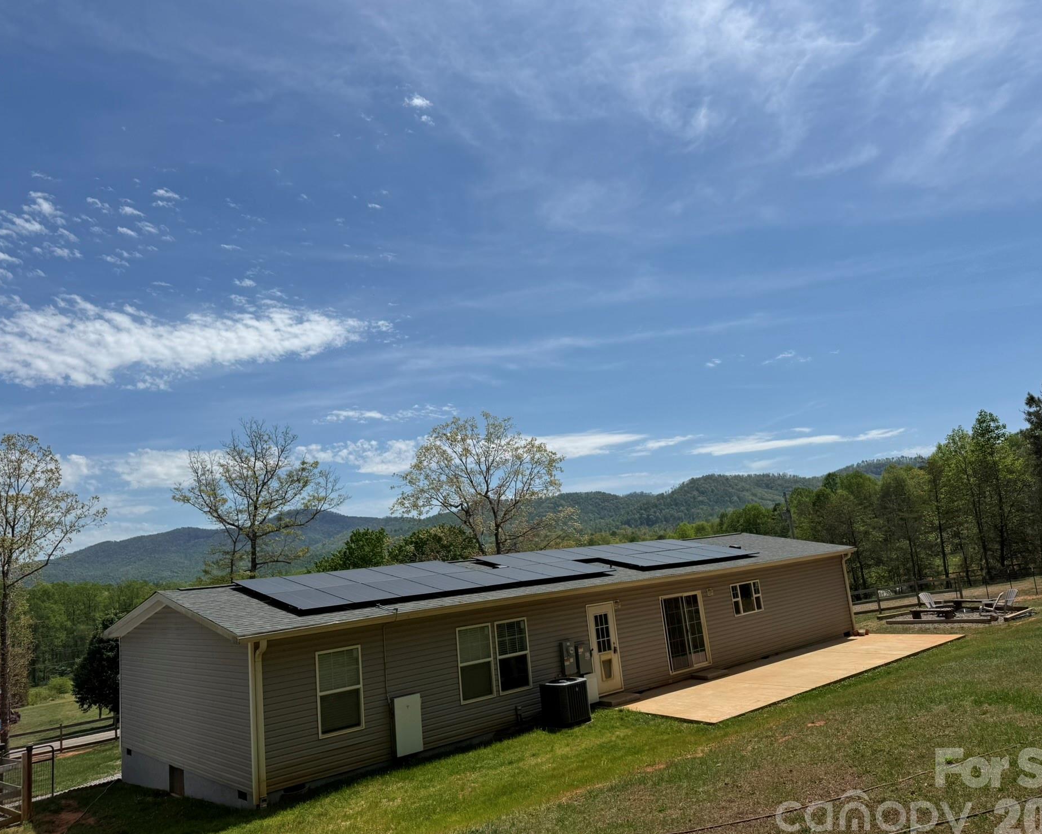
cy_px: 425
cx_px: 537
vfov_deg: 54.9
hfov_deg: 66.0
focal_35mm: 26
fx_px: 802
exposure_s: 1/9091
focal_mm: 6.76
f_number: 1.78
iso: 80
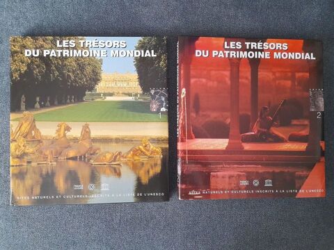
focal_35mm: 25
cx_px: 167
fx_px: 241
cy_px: 125
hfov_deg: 69.4
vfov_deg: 54.9
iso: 400
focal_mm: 4.6
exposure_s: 1/50
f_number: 2
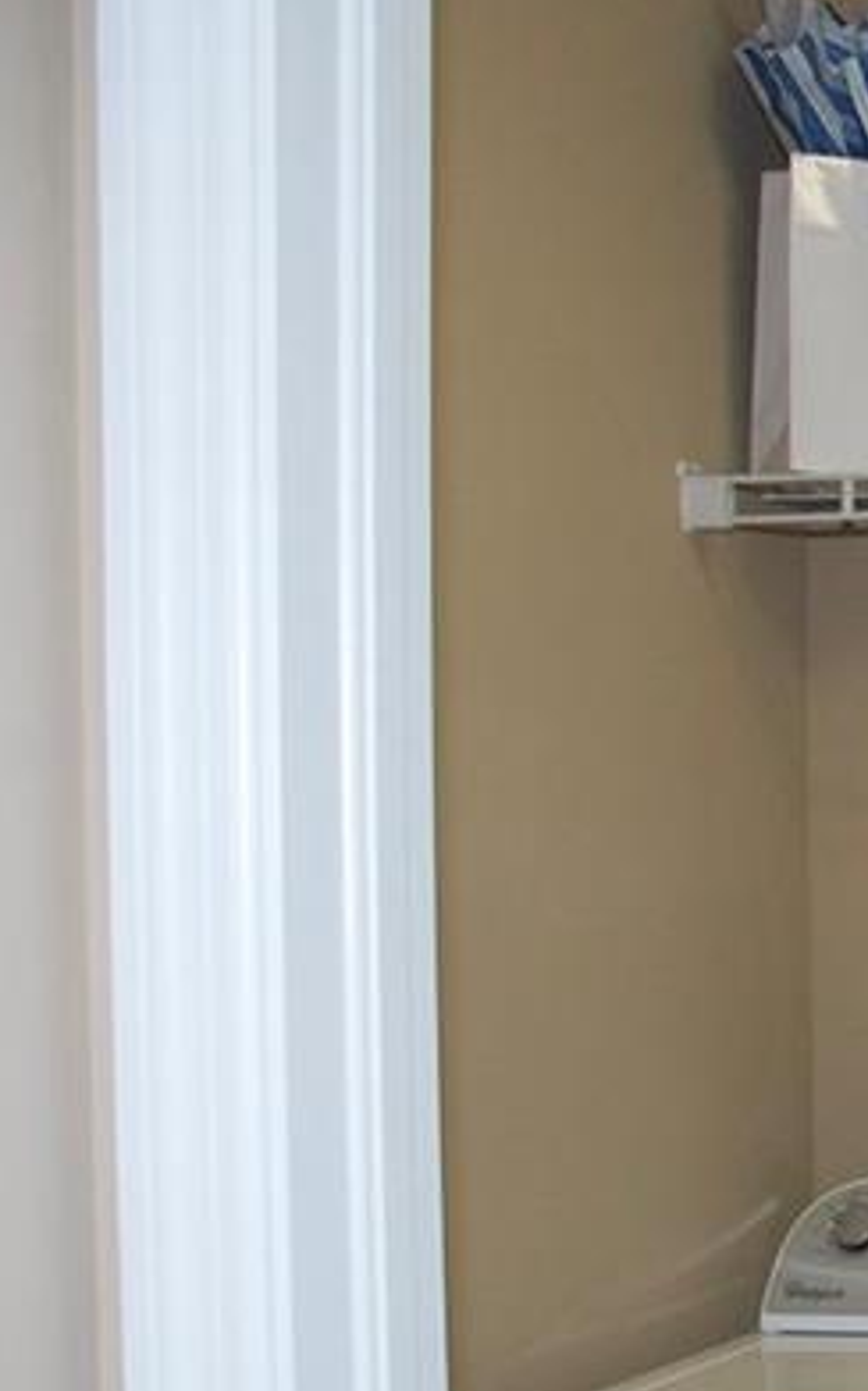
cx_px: 1786
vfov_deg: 28.3
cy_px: 1007
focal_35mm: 72
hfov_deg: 14.6
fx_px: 2728
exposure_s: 1/100
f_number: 5.6
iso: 640
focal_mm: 18
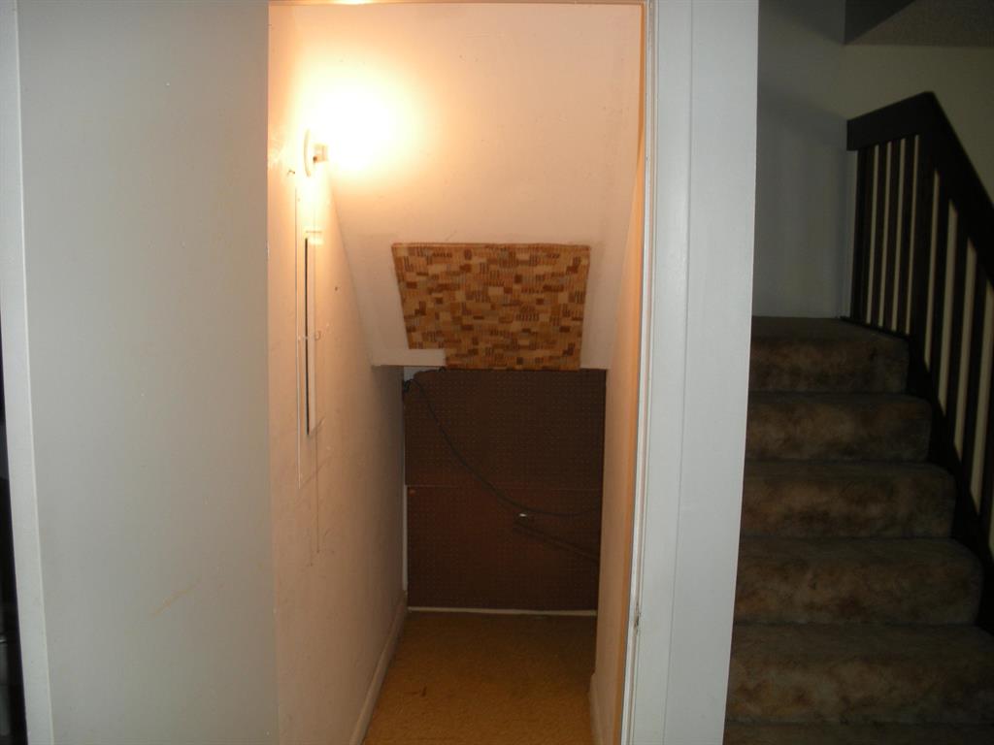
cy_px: 372
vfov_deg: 39.7
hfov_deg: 51.4
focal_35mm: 36
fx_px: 1034
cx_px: 497
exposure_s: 1/30
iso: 88
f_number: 3.5
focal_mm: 6.3
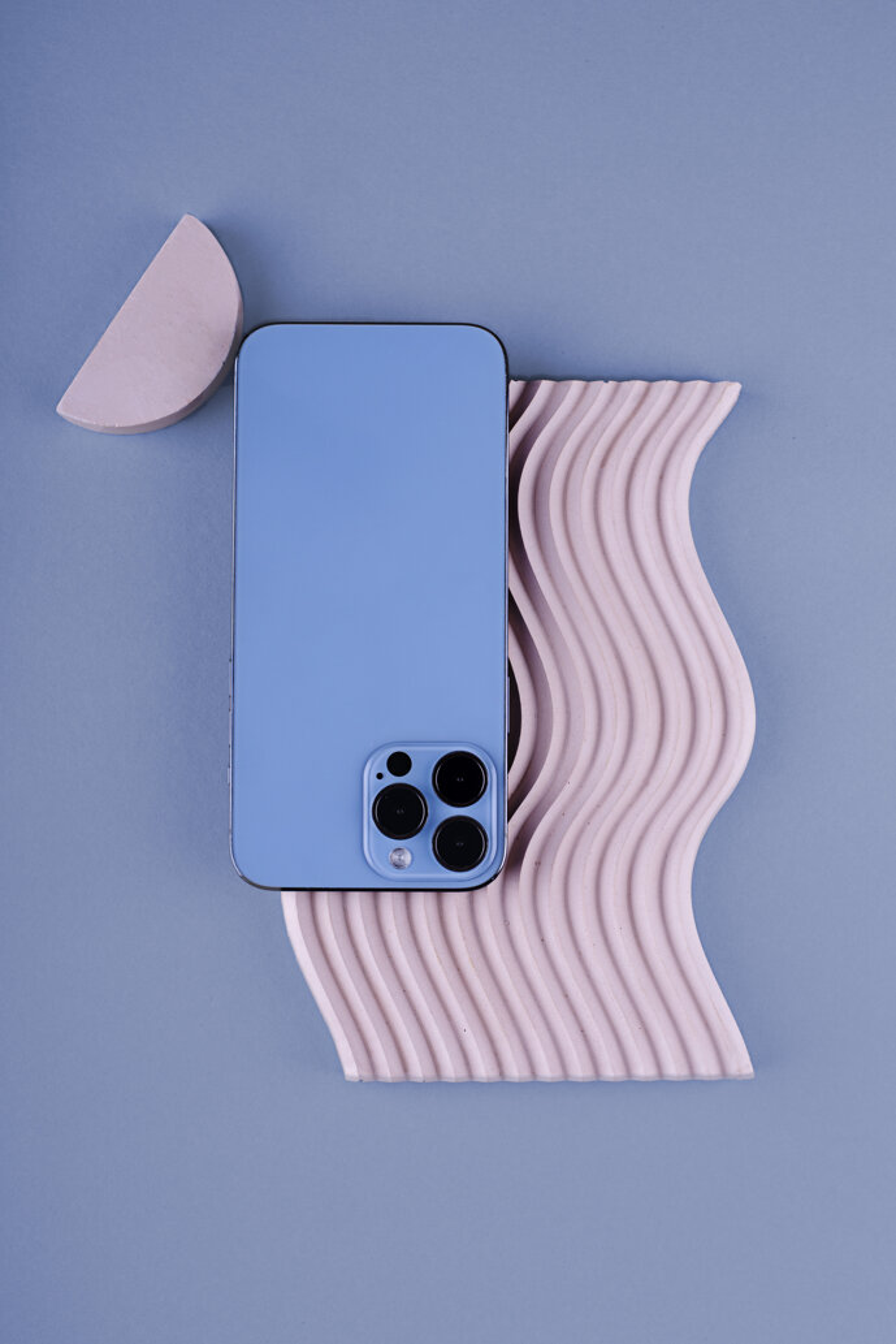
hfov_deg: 27.0
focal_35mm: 50
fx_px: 1866
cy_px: 672
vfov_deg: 39.6
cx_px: 448
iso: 100
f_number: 9
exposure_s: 1/100
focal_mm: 50
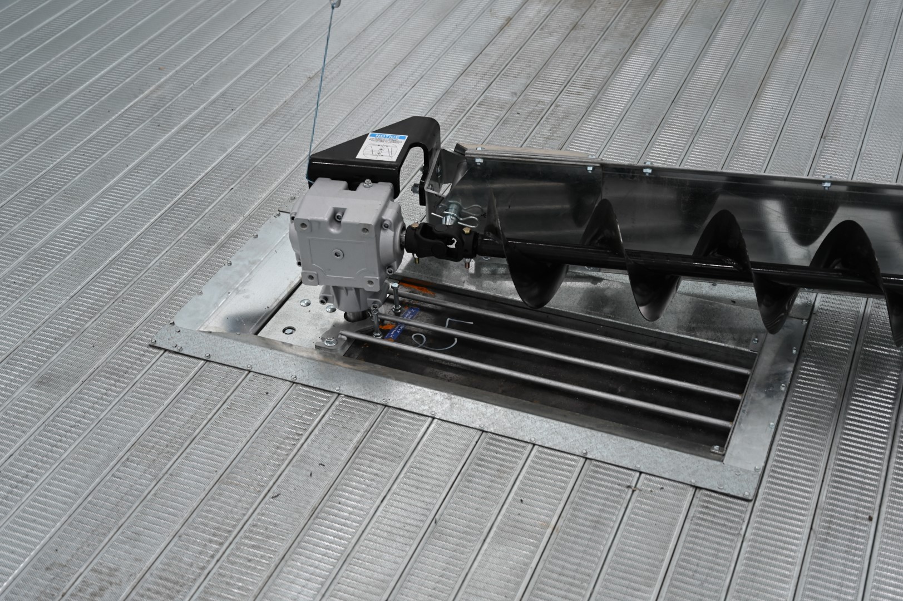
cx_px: 452
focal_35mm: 45
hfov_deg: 43.6
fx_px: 1128
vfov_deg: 29.8
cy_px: 300
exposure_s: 2.5
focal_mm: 45
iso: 200
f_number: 4
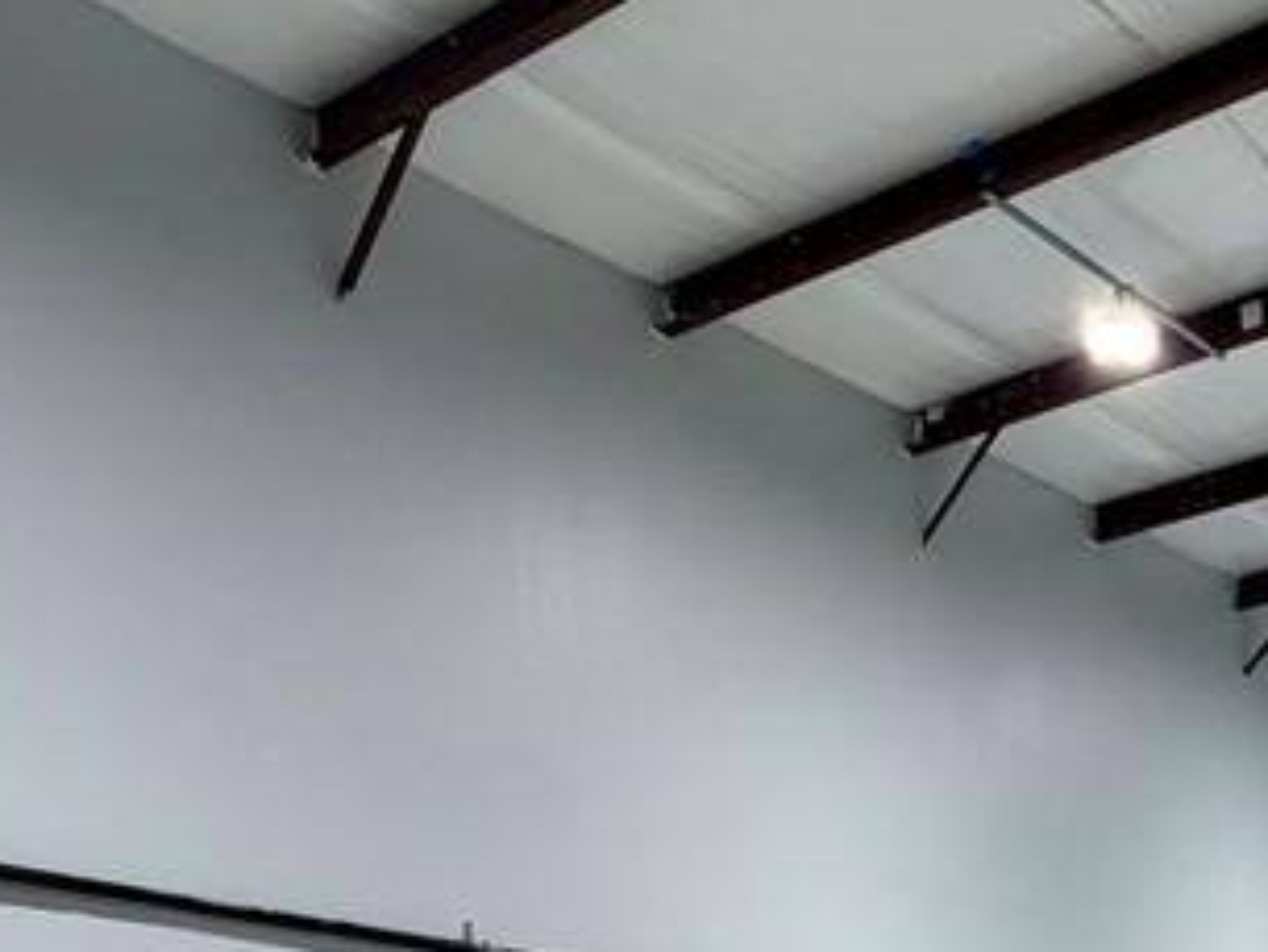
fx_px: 1722
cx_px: 1476
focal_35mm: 47
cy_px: 1393
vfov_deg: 24.6
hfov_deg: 33.7
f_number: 2.2
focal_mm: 2.22
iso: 80
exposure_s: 1/120
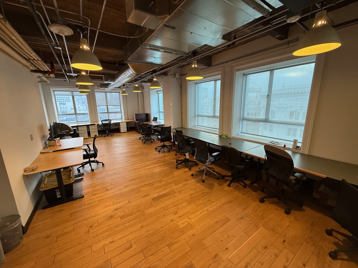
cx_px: 179
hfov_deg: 102.1
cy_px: 134
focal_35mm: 14
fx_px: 145
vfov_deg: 85.7
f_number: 2.2
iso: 250
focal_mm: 2.22
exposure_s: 1/120
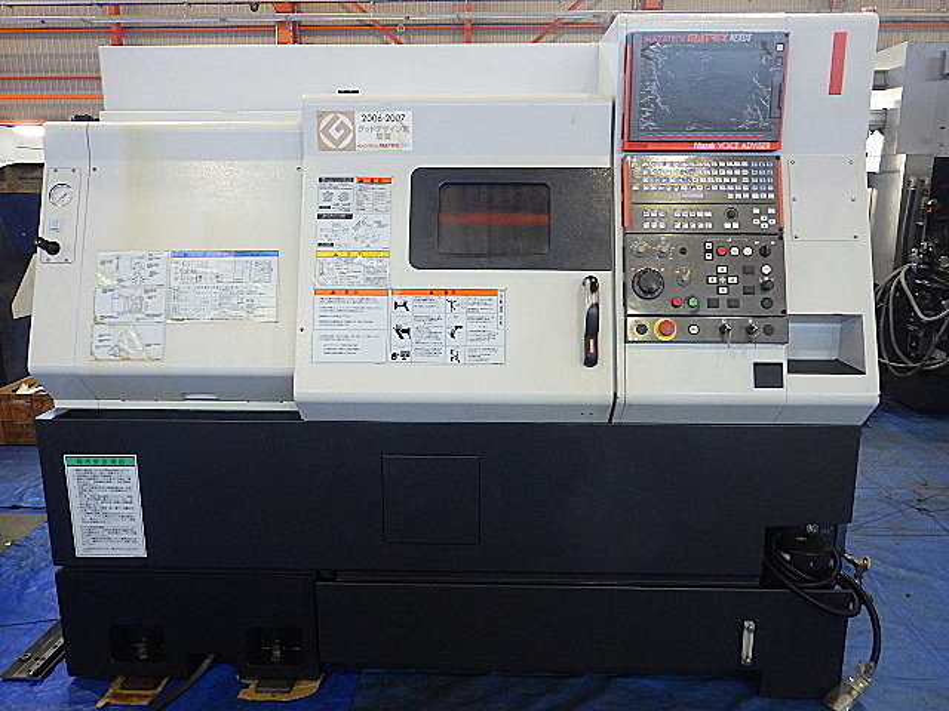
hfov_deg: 63.4
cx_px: 474
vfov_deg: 49.7
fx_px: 768
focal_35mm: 28
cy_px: 356
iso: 640
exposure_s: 1/45
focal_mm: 5
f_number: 3.5
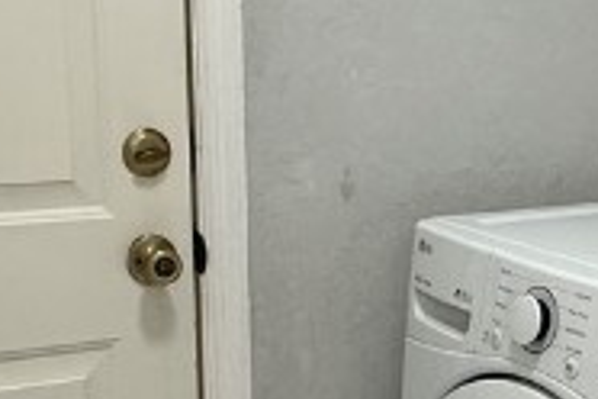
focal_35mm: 80
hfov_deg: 24.5
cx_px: 566
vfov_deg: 16.9
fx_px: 1329
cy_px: 348
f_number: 2.2
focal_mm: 2.22
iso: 200
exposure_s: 1/60
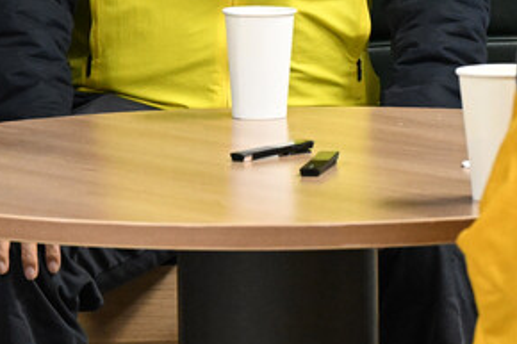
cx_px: 168
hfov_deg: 9.1
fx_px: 3258
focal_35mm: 227
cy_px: -14
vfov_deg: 6.0
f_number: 6
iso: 6400
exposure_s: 1/125
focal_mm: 61
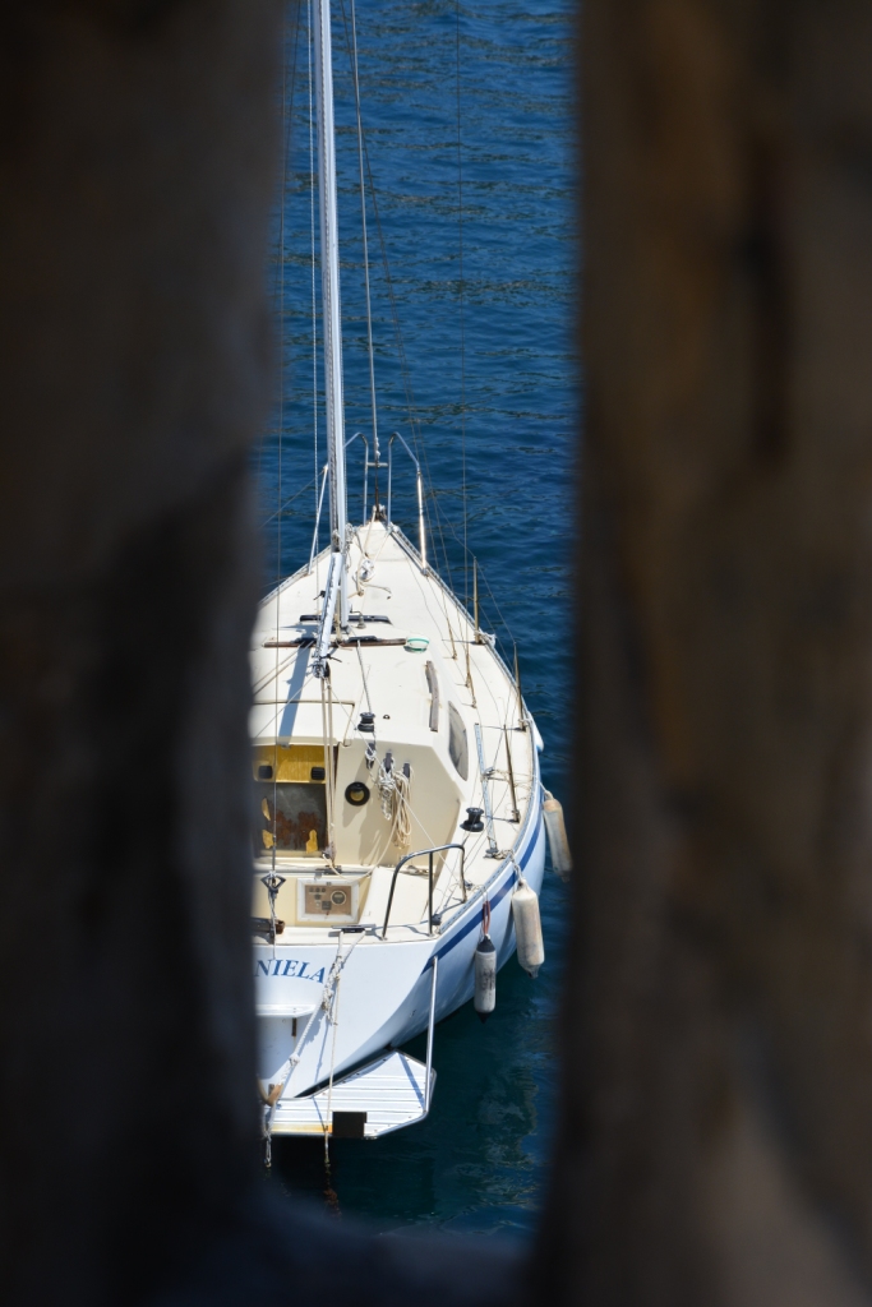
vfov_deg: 17.1
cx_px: 436
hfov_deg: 11.4
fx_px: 4358
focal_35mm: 120
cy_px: 654
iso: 200
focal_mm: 80
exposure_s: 1/640
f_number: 7.1
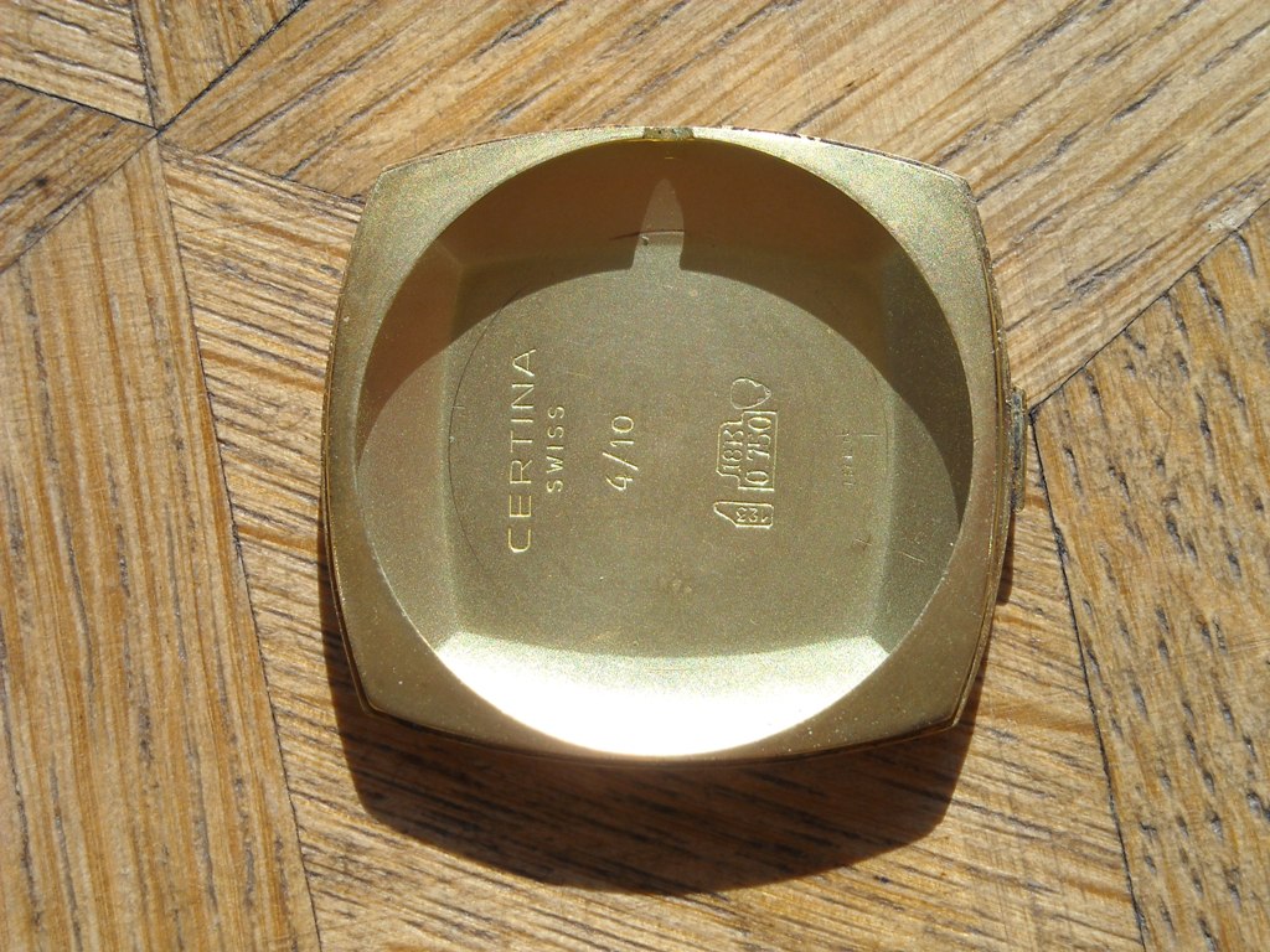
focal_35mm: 105
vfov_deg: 14.1
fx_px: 3852
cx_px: 635
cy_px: 476
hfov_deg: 18.7
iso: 64
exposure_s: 1/284
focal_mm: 17.1
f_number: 4.7
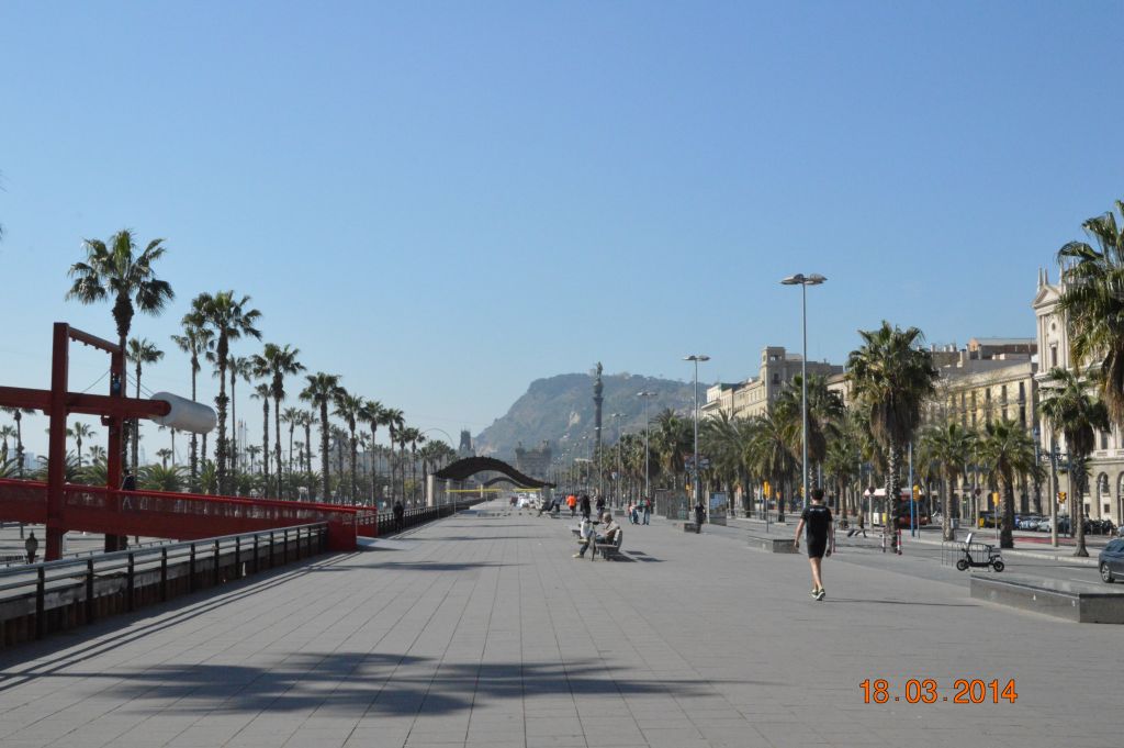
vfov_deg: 31.8
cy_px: 374
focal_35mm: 42
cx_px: 562
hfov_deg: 46.4
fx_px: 1310
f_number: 18
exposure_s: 1/1250
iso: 3200
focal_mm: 28
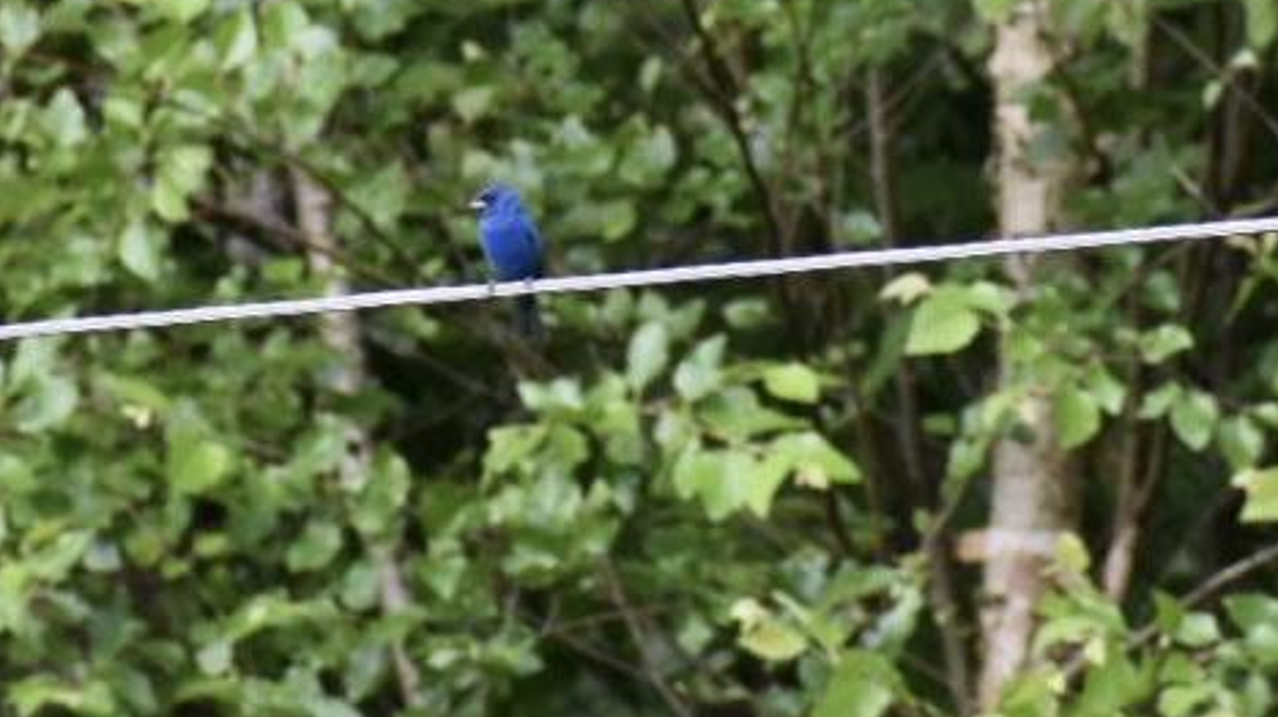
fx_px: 23774
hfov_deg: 3.1
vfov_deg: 1.7
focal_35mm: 702
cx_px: 508
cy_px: 242
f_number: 8
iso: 280
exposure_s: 1/125
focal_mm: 300
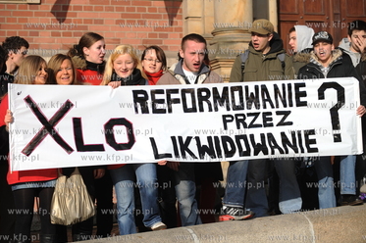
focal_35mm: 102
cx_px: 180
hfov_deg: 20.0
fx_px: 1036
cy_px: 118
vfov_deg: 13.4
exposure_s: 1/1600
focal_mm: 95
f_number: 3.5
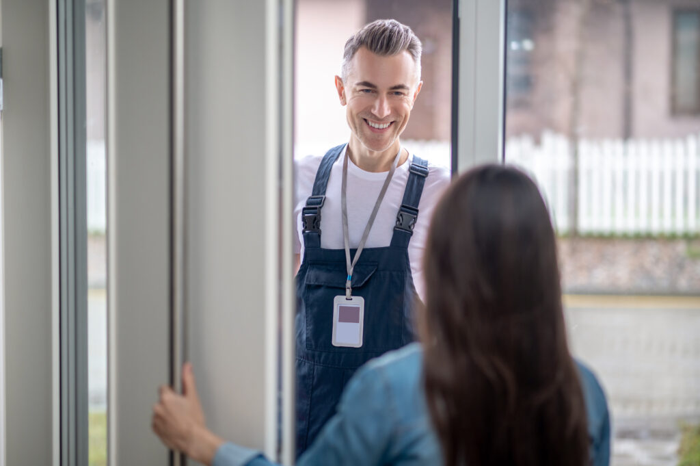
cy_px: 233
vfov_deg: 16.0
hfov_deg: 23.9
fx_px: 1651
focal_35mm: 85
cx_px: 350
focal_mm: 85
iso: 400
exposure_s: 1/160
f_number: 2.2
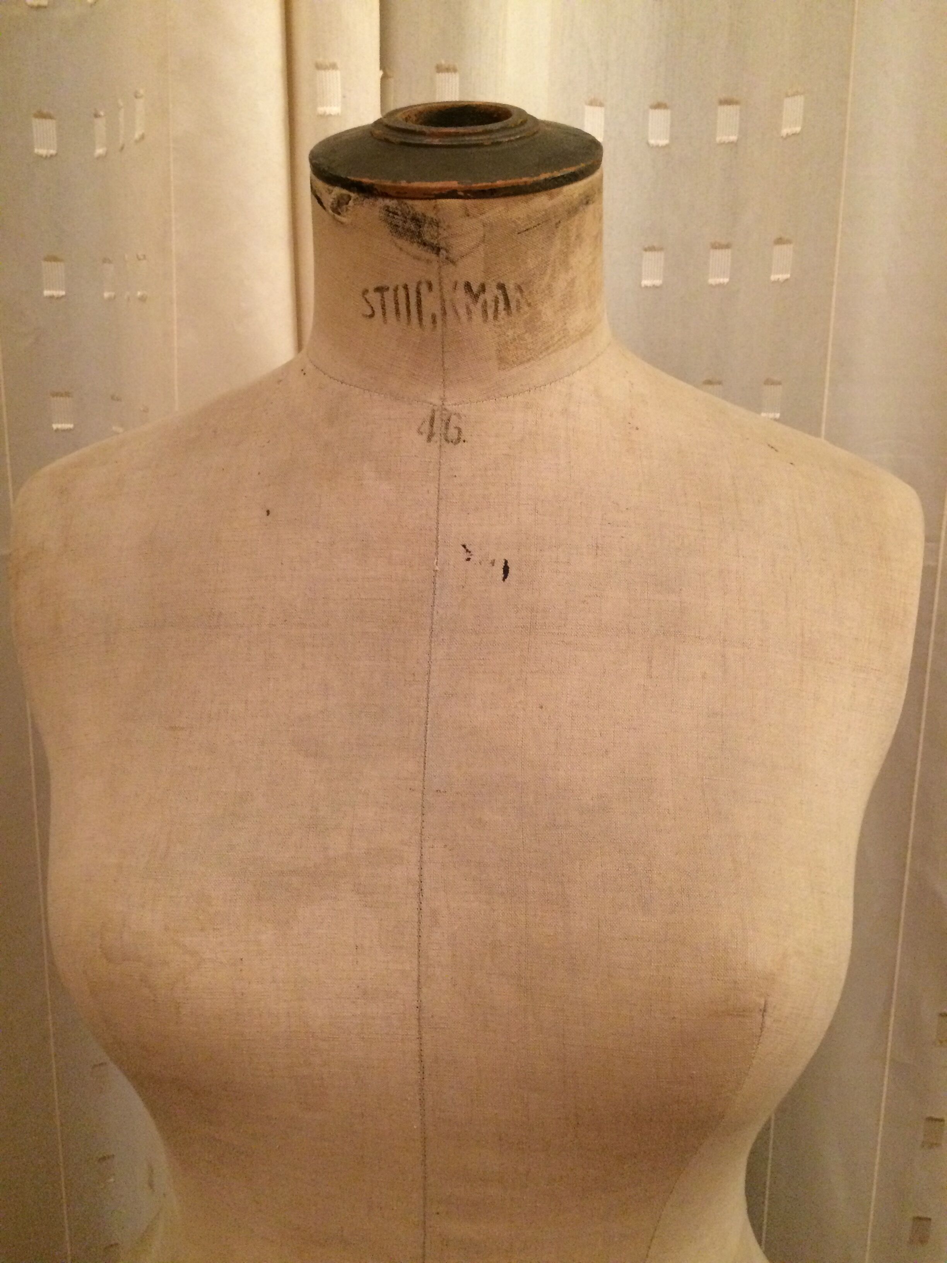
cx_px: 474
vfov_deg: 61.7
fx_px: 1058
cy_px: 632
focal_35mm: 29
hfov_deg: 48.2
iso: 320
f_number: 2.2
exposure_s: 1/33
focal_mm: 4.15
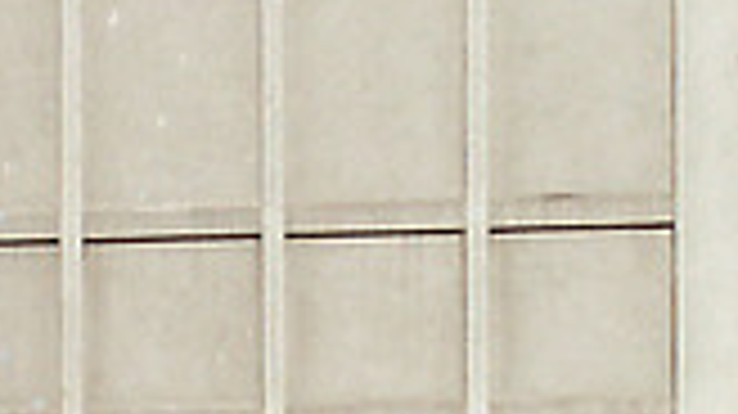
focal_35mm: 209
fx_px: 4087
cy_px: 313
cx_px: -68
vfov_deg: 5.8
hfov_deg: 10.2
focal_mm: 7.18
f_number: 6.7
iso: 64
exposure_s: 1/500
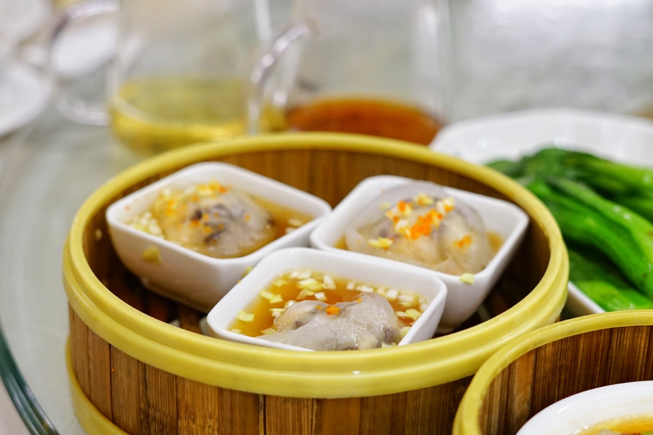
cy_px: 218
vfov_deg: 18.2
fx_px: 1360
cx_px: 326
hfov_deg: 27.0
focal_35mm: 75
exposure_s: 1/160
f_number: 3.2
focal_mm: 50
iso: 2000
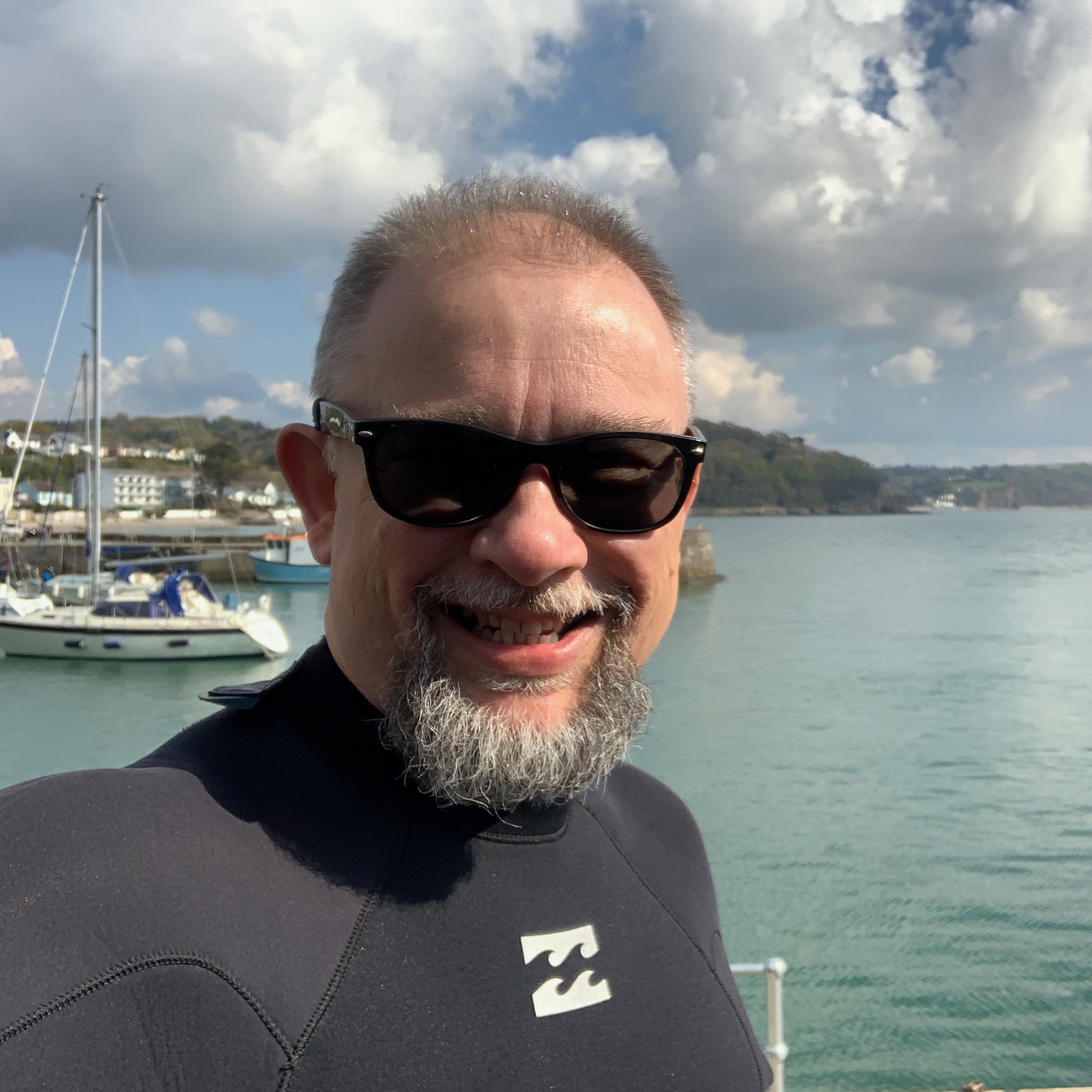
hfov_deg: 43.6
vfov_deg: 43.9
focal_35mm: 38
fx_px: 1356
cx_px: 667
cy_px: 549
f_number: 2.2
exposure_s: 1/739
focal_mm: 2.87
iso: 16
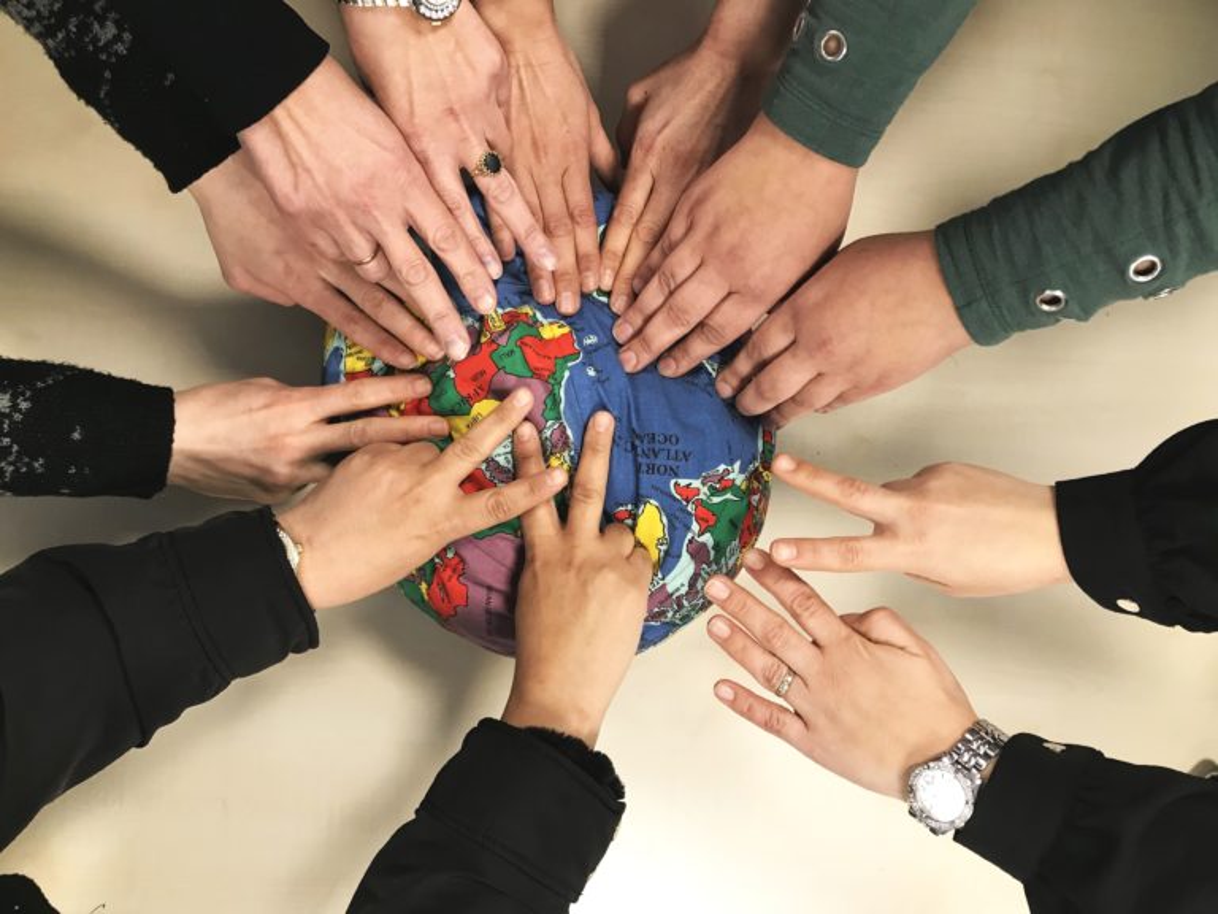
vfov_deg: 49.7
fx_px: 985
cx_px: 609
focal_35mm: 28
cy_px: 457
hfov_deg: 63.4
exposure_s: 1/20
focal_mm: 3.99
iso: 40
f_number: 1.8
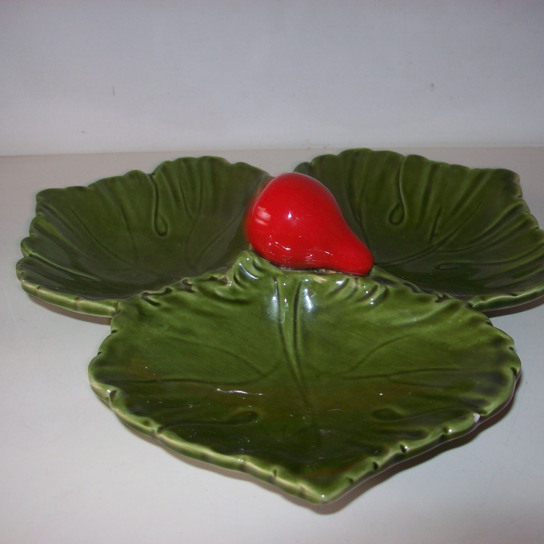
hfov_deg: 39.2
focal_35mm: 43
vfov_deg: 39.2
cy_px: 274
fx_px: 765
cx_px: 287
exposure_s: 1/64
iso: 80
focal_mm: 6
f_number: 2.7
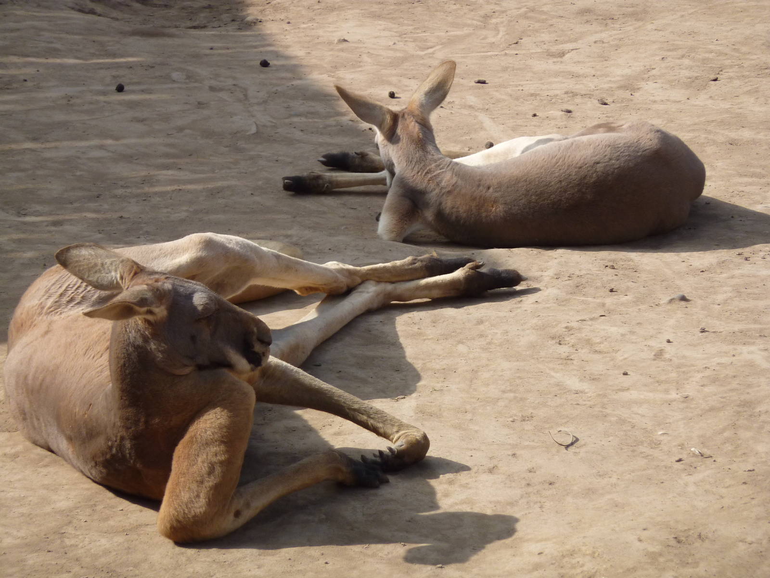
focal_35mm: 260
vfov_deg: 5.7
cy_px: 289
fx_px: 5783
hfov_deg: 7.6
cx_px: 385
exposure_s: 1/500
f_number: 4.7
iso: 160
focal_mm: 42.6
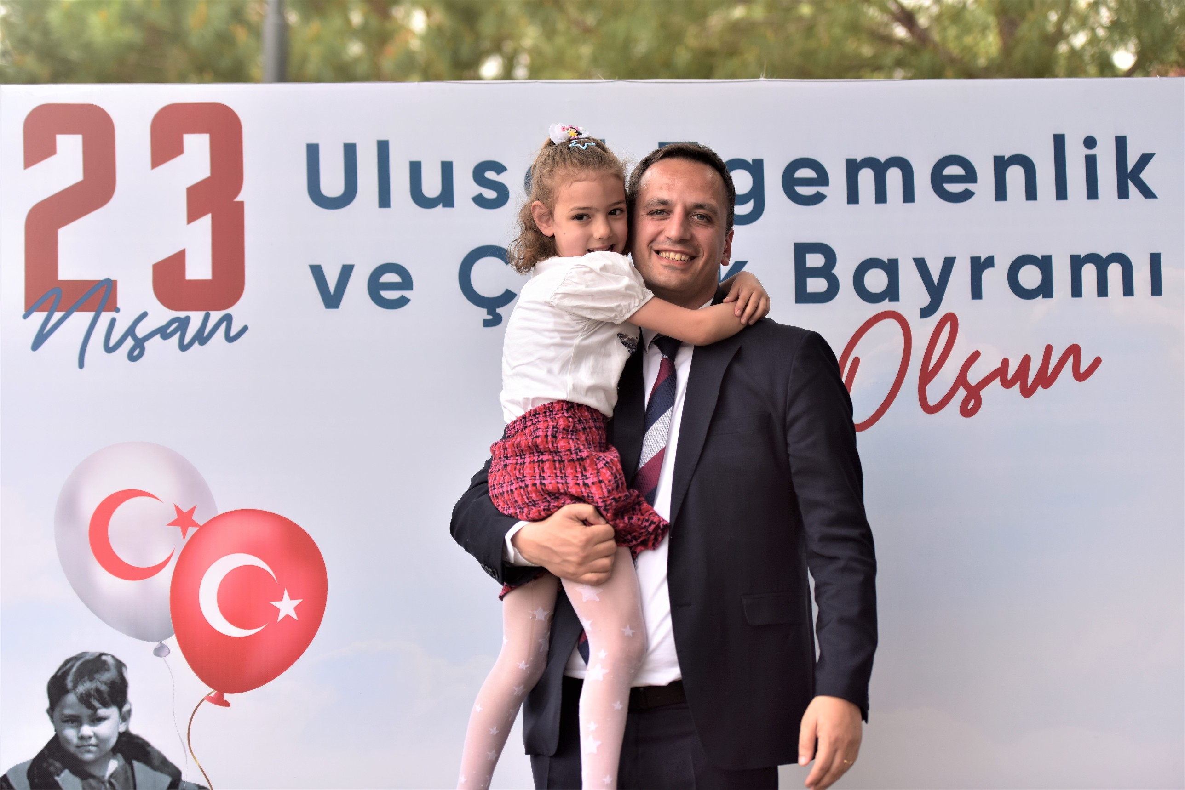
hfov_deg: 28.8
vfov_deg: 19.5
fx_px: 2305
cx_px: 592
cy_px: 395
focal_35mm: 70
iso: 250
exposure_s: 1/1250
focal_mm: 70
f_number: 2.8
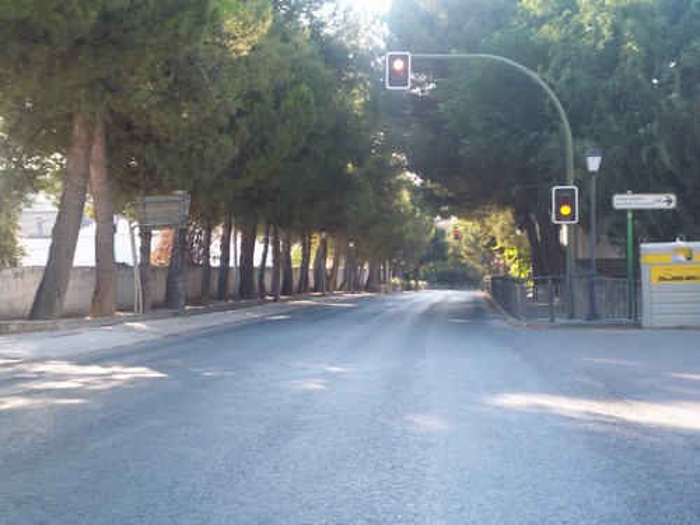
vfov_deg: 19.4
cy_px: 262
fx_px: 1537
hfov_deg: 25.7
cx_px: 350
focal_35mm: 76
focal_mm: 12.4
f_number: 4.2
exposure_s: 1/100
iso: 100
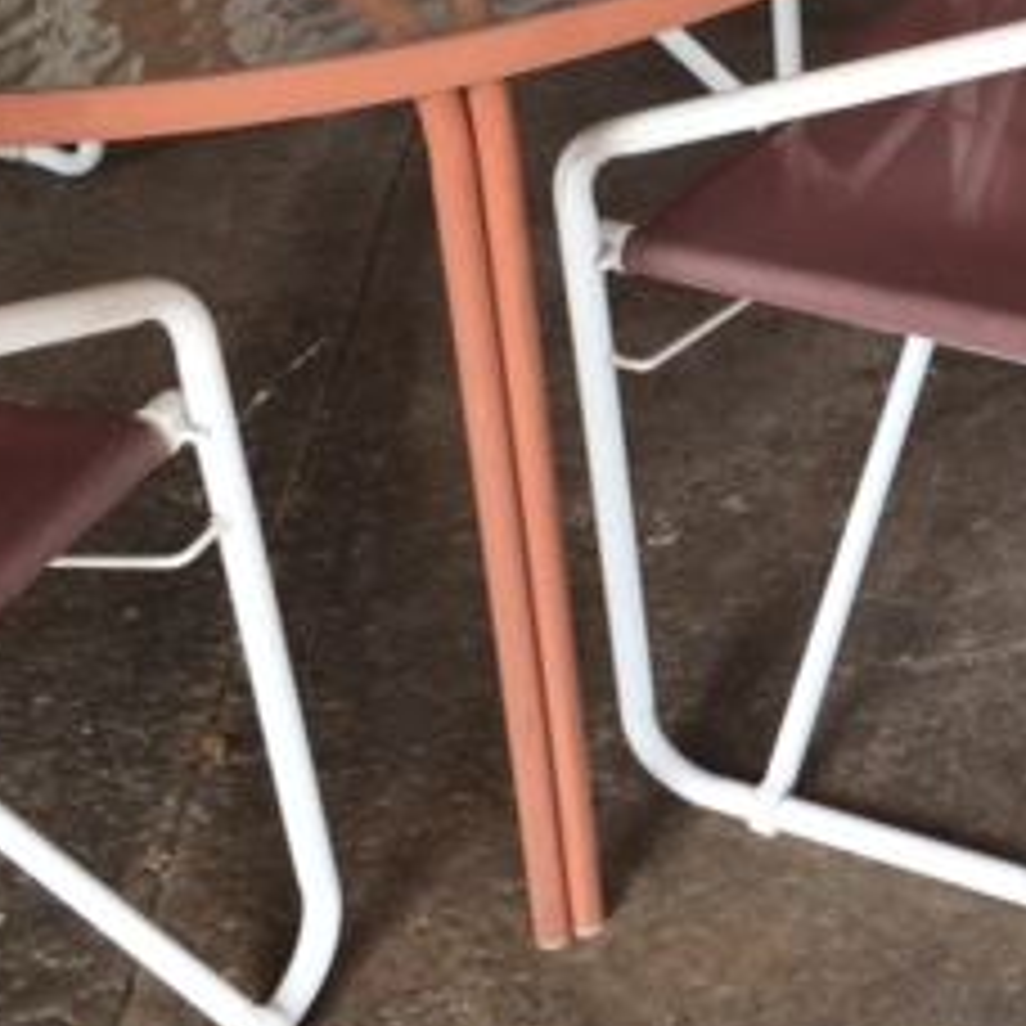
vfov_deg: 23.8
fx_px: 2414
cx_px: 1008
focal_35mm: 72
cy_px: 302
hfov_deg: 23.1
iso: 32
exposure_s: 1/149
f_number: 2.2
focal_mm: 4.15
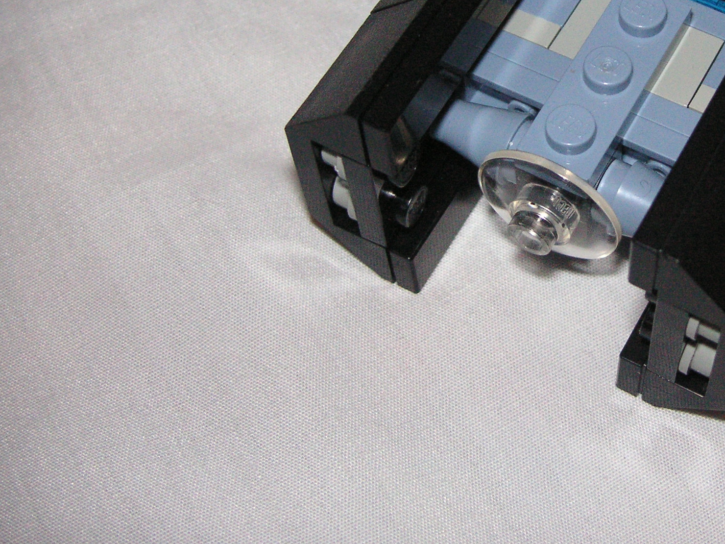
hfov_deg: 29.5
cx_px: 592
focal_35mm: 64
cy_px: 107
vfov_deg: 22.6
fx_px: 1340
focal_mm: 6.1
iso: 160
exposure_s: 1/45
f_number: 6.7
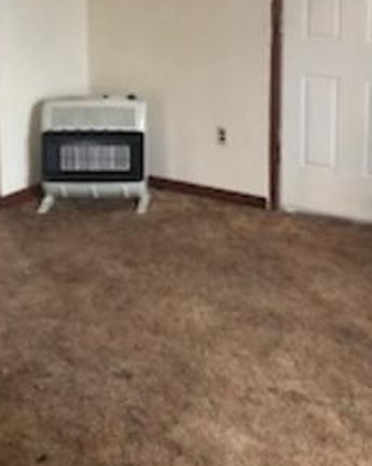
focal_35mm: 49
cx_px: 216
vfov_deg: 36.8
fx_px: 675
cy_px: 93
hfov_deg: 30.8
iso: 100
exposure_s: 1/4
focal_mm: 3.99
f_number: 1.8
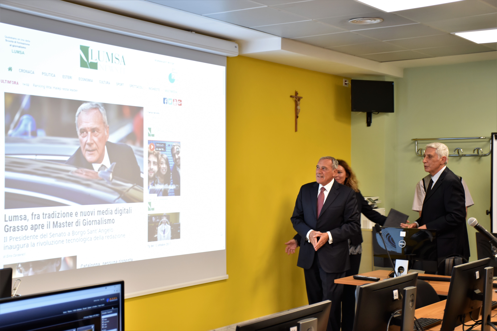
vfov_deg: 23.8
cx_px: 248
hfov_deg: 35.1
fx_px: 787
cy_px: 166
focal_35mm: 57
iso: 640
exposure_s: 1/60
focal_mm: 38
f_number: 4.2
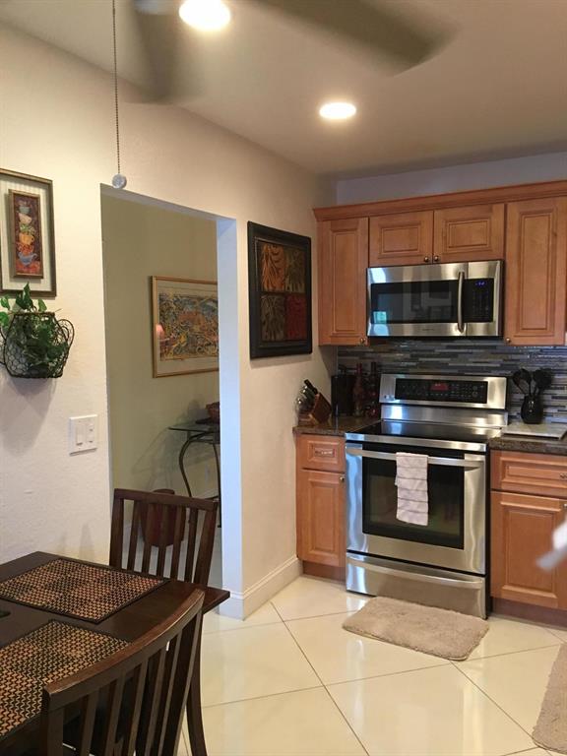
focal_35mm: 29
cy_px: 378
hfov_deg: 48.2
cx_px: 284
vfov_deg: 61.7
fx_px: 633
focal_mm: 4.15
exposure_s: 1/15
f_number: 2.2
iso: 80
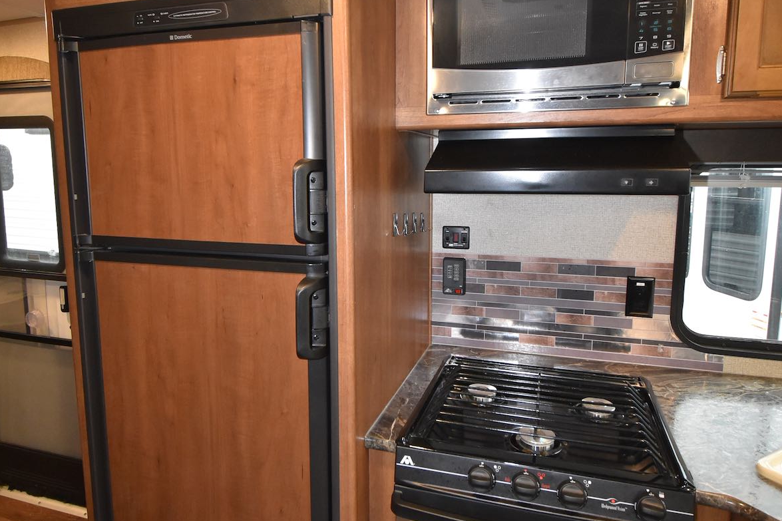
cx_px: 387
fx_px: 500
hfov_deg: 76.1
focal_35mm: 23
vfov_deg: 55.0
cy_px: 240
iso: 2000
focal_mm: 10
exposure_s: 1/60
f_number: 4.5
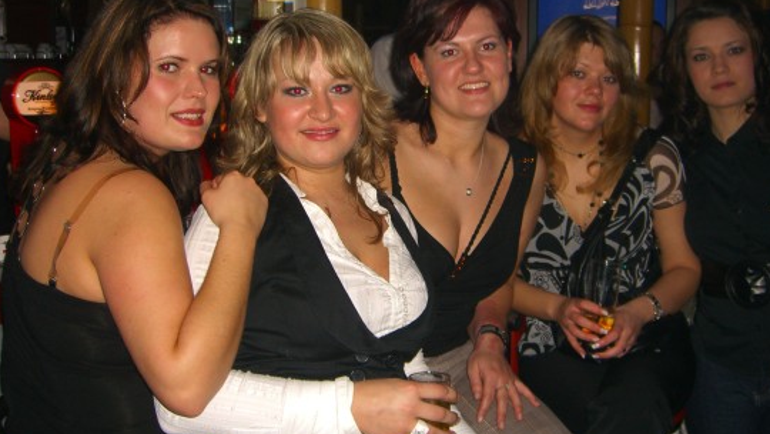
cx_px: 415
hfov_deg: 44.5
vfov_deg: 26.0
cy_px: 203
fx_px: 939
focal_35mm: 46
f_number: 2.8
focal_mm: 7.9
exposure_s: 1/60
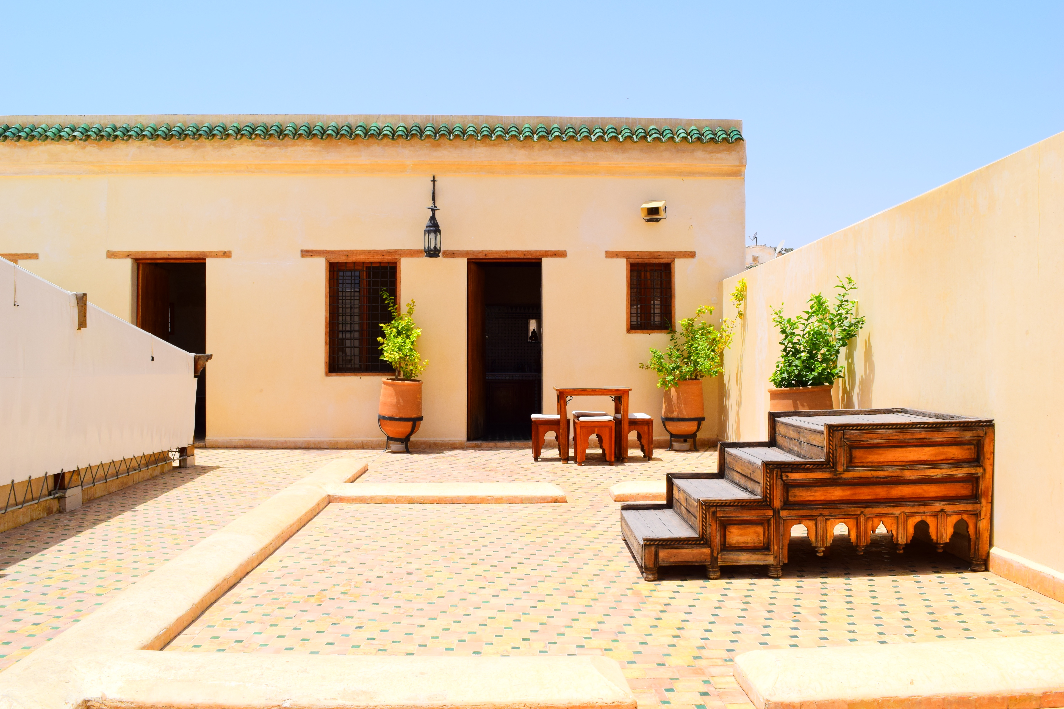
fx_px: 887
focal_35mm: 30
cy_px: 354
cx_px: 532
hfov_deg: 61.9
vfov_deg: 43.6
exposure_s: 1/500
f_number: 11
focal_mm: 20
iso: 200
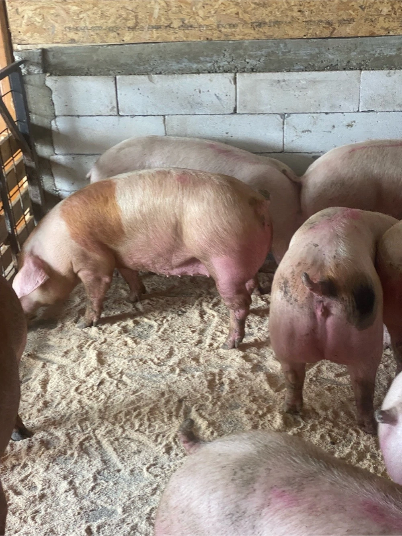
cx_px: 201
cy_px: 268
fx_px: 805
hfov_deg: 28.0
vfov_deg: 36.8
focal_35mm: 52
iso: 160
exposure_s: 1/50
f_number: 2
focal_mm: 6
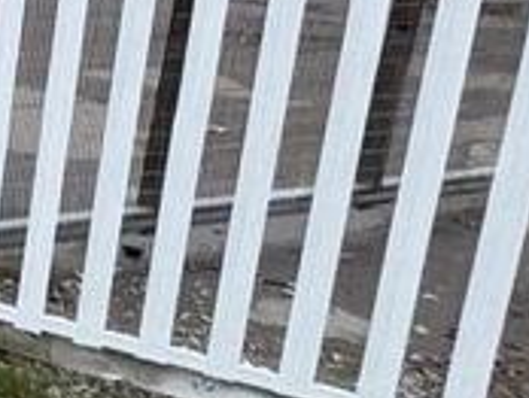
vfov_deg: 20.2
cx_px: -657
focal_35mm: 72
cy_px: 76
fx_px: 1102
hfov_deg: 16.3
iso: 400
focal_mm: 2.22
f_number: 2.2
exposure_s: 1/60
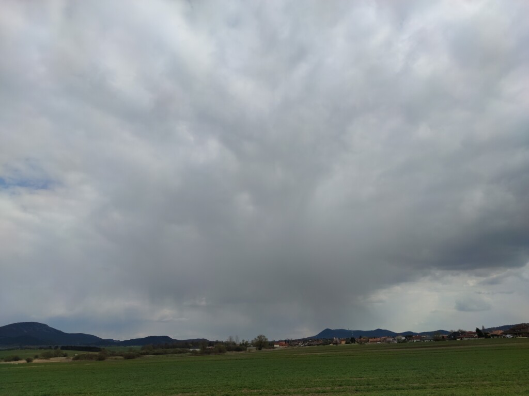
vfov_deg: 56.8
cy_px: 198
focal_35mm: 24
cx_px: 264
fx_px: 367
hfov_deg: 71.6
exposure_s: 1/1365
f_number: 1.69
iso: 50
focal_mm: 6.72
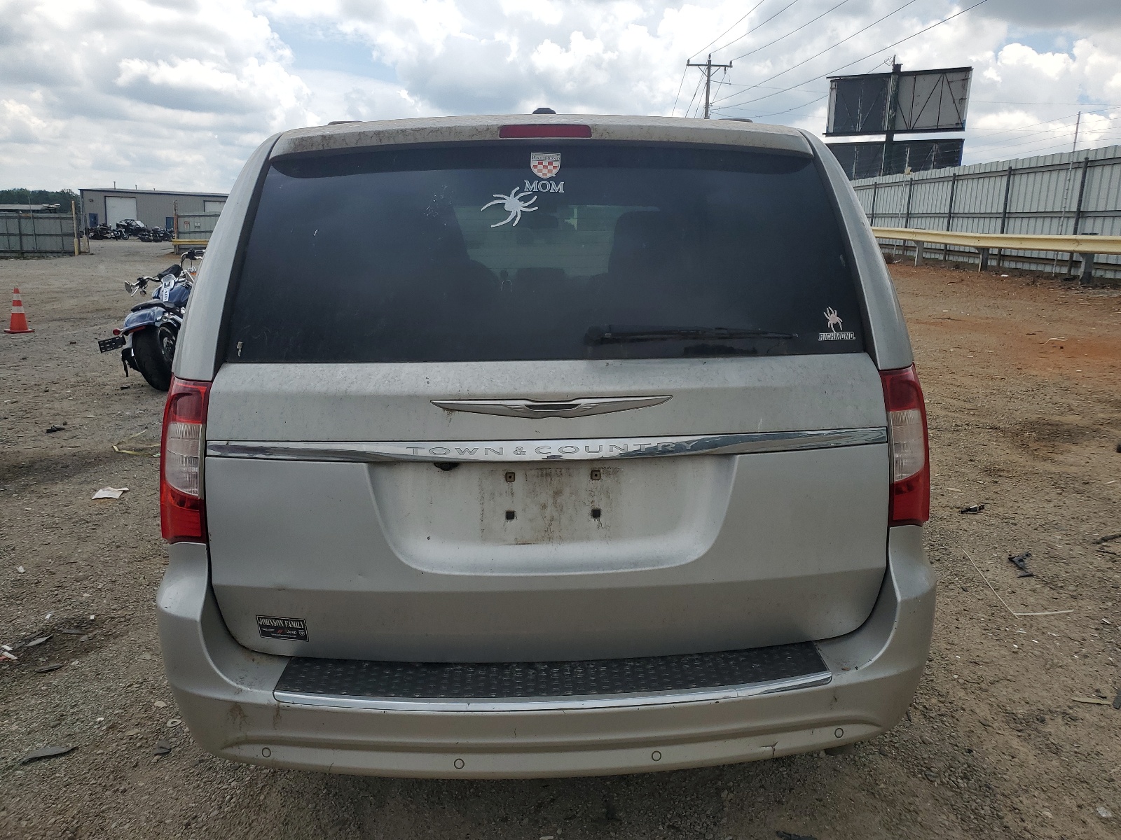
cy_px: 420
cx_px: 560
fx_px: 842
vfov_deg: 53.1
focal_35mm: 26
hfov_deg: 67.3
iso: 50
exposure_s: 1/3333
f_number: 1.5
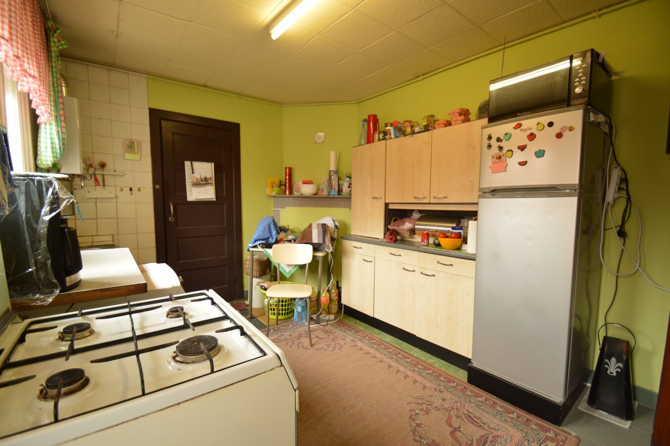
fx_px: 279
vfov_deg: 77.2
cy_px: 223
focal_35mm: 15
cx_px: 335
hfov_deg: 100.4
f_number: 3.5
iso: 400
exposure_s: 1/30
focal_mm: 10
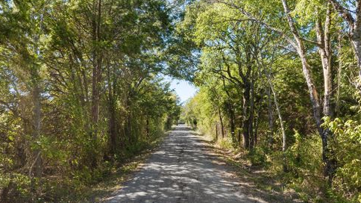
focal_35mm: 27
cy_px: 126
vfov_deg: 42.6
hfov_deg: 69.9
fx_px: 258
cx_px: 183
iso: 100
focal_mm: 12.29
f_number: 9
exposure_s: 1/30
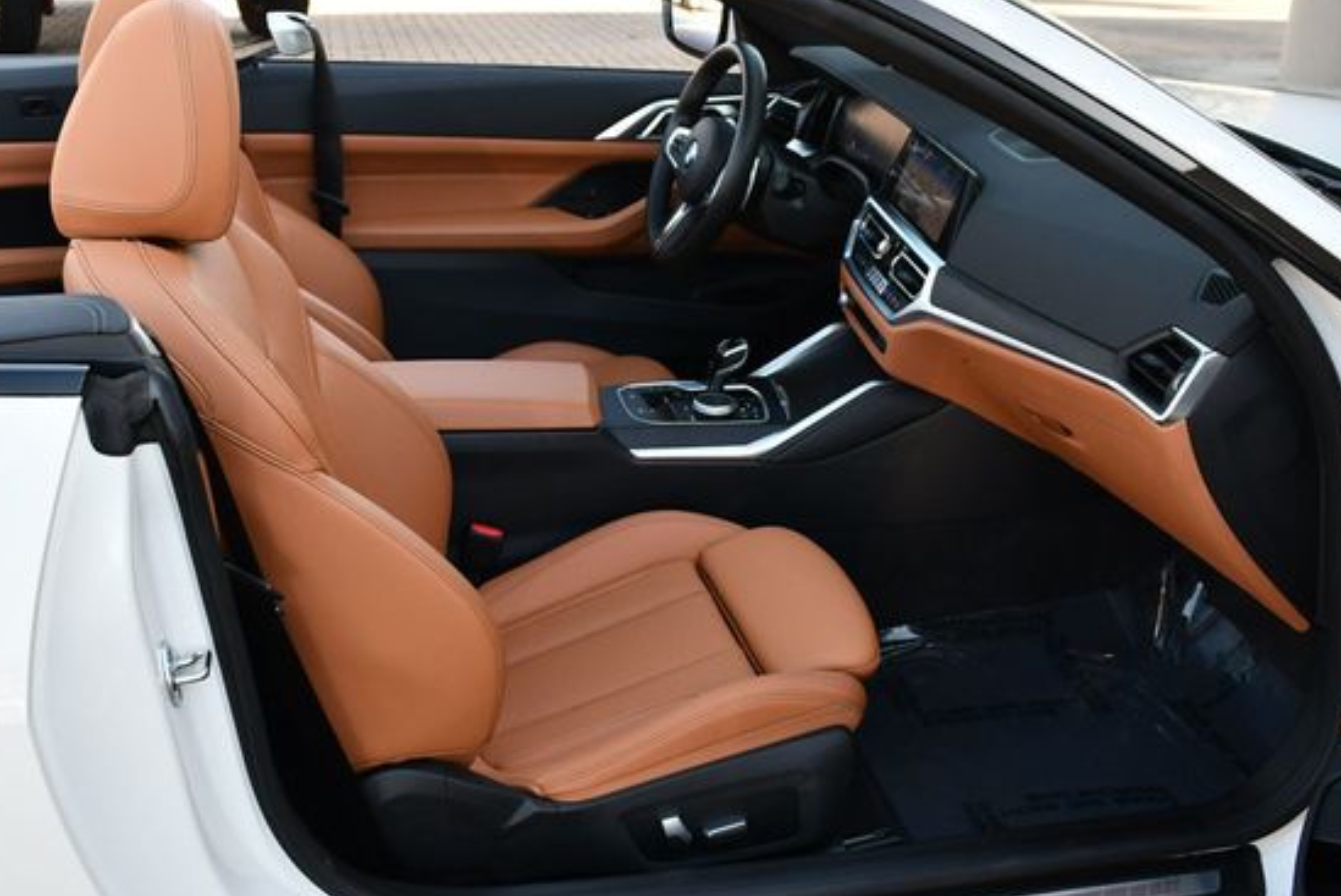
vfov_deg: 31.9
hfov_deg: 46.3
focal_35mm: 42
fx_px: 1566
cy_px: 410
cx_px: 591
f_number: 5
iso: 400
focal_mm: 18
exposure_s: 1/250
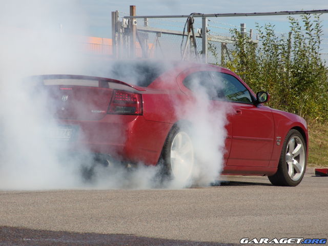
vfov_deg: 8.2
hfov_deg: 11.0
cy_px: 123
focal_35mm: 180
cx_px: 164
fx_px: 1706
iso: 80
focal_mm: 32
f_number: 4.5
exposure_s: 1/640
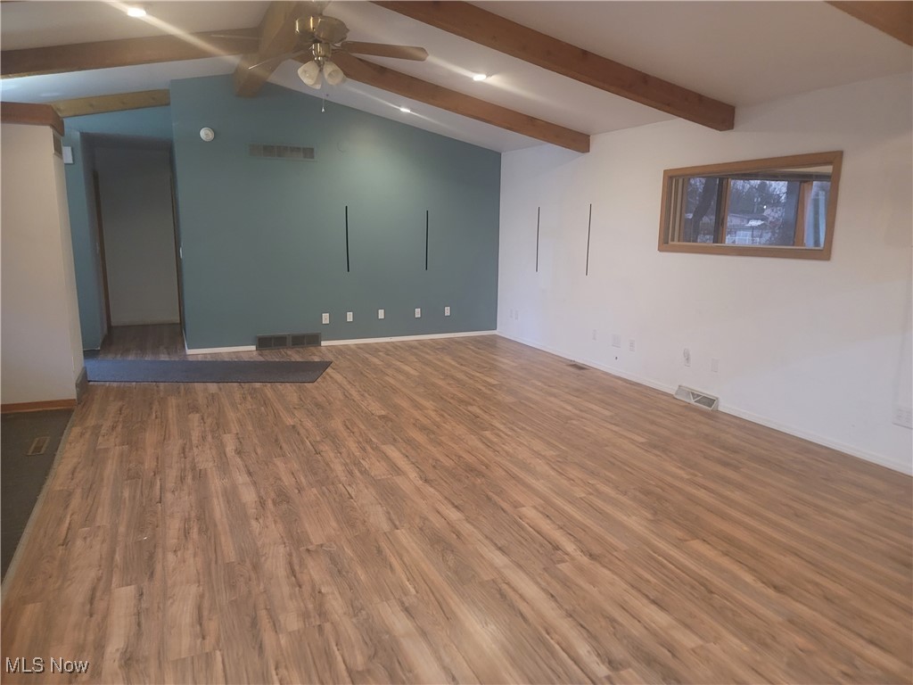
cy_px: 342
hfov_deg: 69.4
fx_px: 659
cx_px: 456
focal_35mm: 25
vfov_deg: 54.9
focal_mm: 7
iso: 640
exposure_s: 1/30
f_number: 1.8
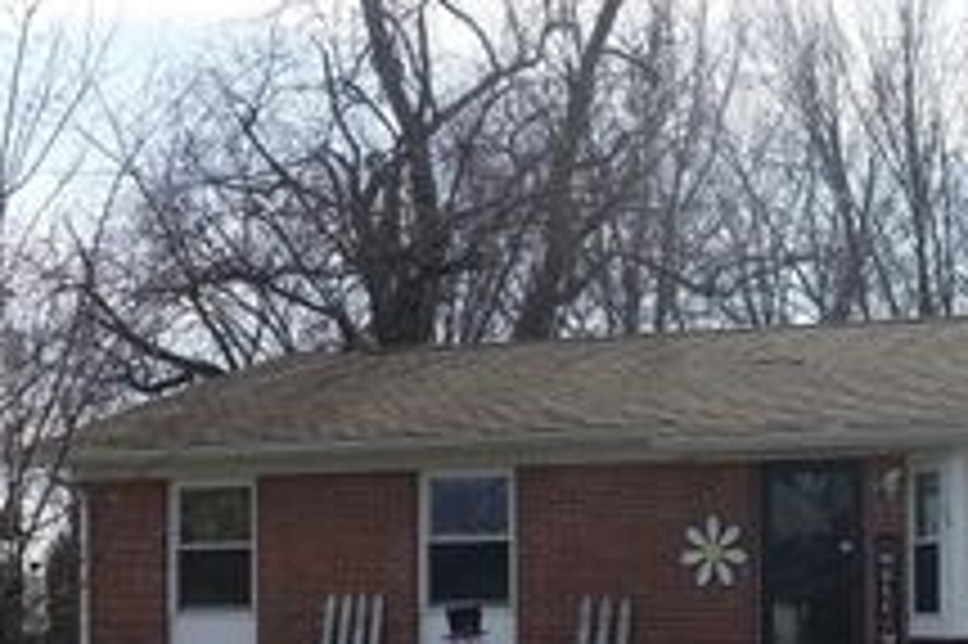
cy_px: 552
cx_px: 810
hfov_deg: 27.4
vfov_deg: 18.6
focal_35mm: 72
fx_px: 1934
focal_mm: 11.33
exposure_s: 1/800
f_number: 4.5
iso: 125
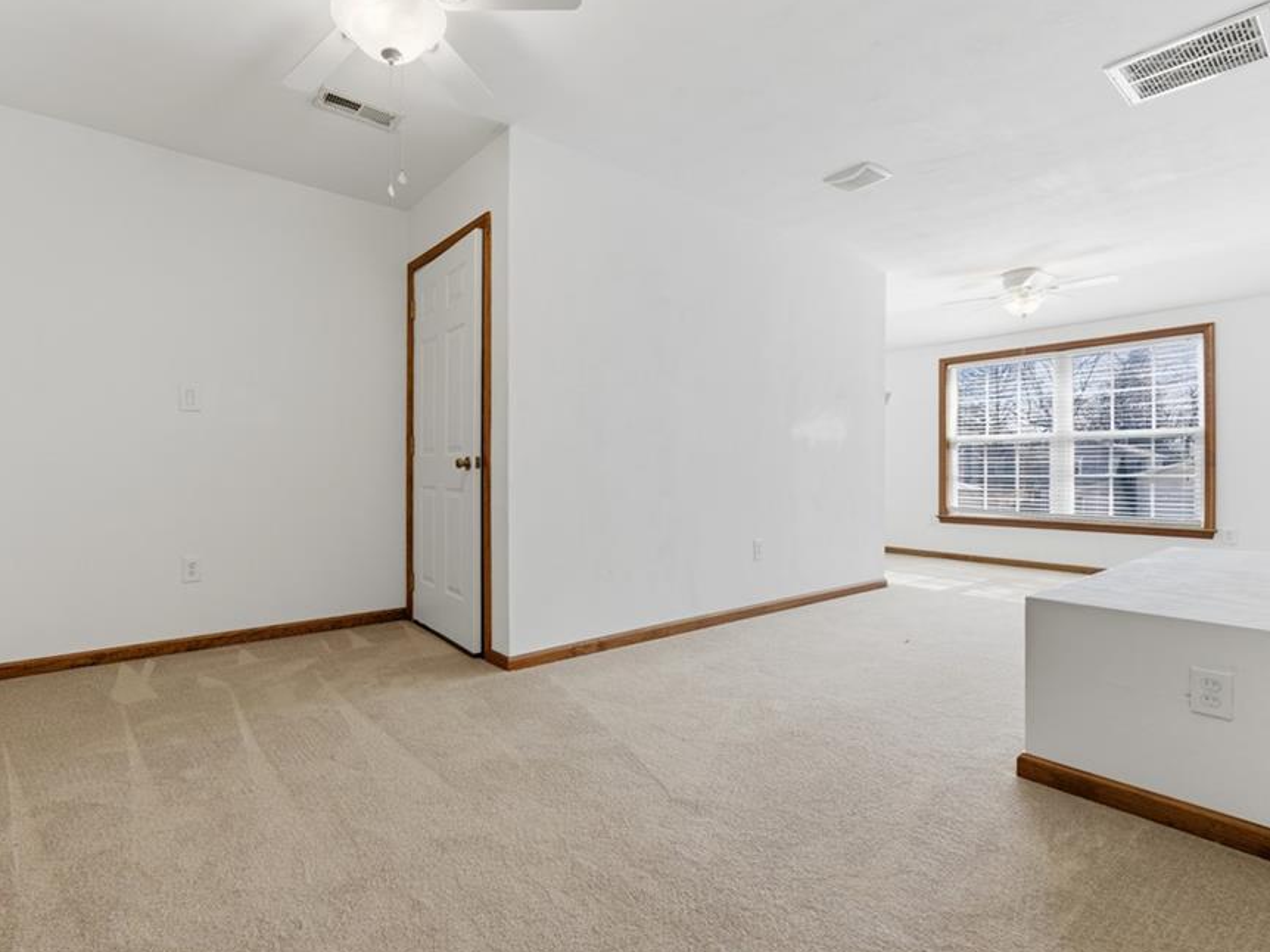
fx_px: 587
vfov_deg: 78.1
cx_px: 541
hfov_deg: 93.8
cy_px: 472
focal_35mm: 16
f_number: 9
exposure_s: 1/30
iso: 125
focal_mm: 14
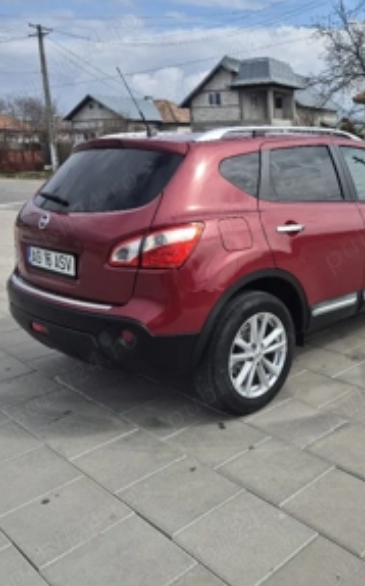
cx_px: 271
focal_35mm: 34
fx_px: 542
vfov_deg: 56.4
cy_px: 245
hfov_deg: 36.4
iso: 25
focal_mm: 5.4
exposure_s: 1/2500
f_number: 1.8
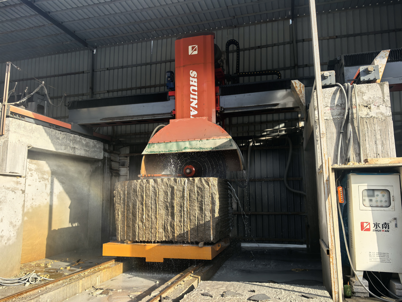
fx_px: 314
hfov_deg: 65.3
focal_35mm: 27
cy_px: 151
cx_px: 201
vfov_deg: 51.4
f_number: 2
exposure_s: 1/1082
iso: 50
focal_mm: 6.98
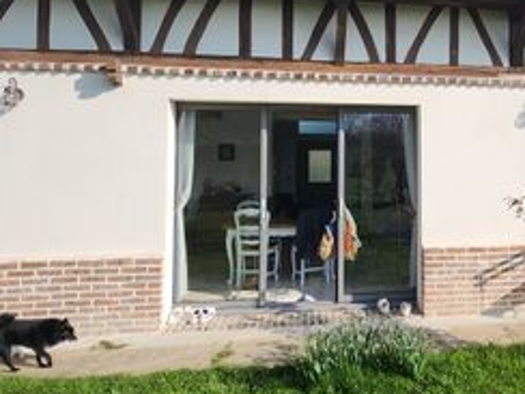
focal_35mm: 32
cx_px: 420
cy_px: 149
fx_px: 485
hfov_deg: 53.1
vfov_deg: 43.8
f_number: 2.2
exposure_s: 1/1078
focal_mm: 1.74
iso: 32
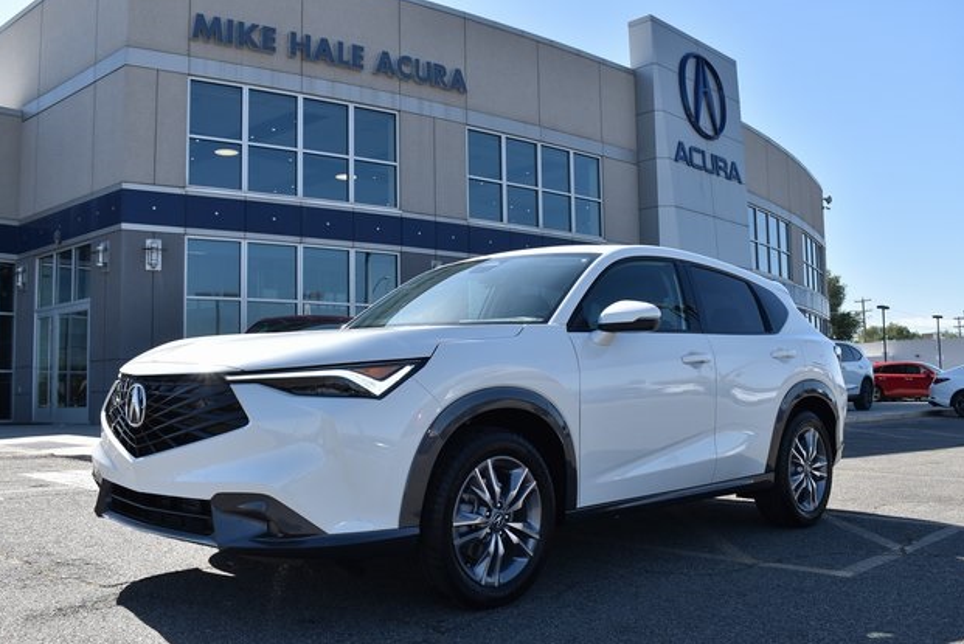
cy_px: 318
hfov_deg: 55.8
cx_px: 484
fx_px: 911
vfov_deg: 38.9
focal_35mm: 34
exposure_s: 1/320
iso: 100
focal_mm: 22
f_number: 9
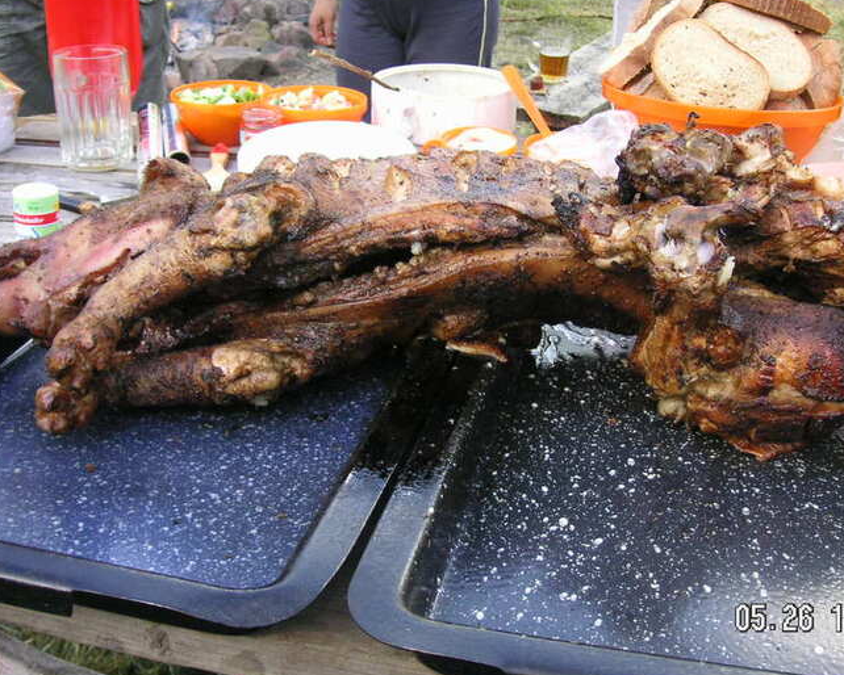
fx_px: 1124
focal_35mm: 45
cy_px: 301
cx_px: 455
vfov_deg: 33.4
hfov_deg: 41.1
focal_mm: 6.1
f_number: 2.8
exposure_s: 1/90
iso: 50
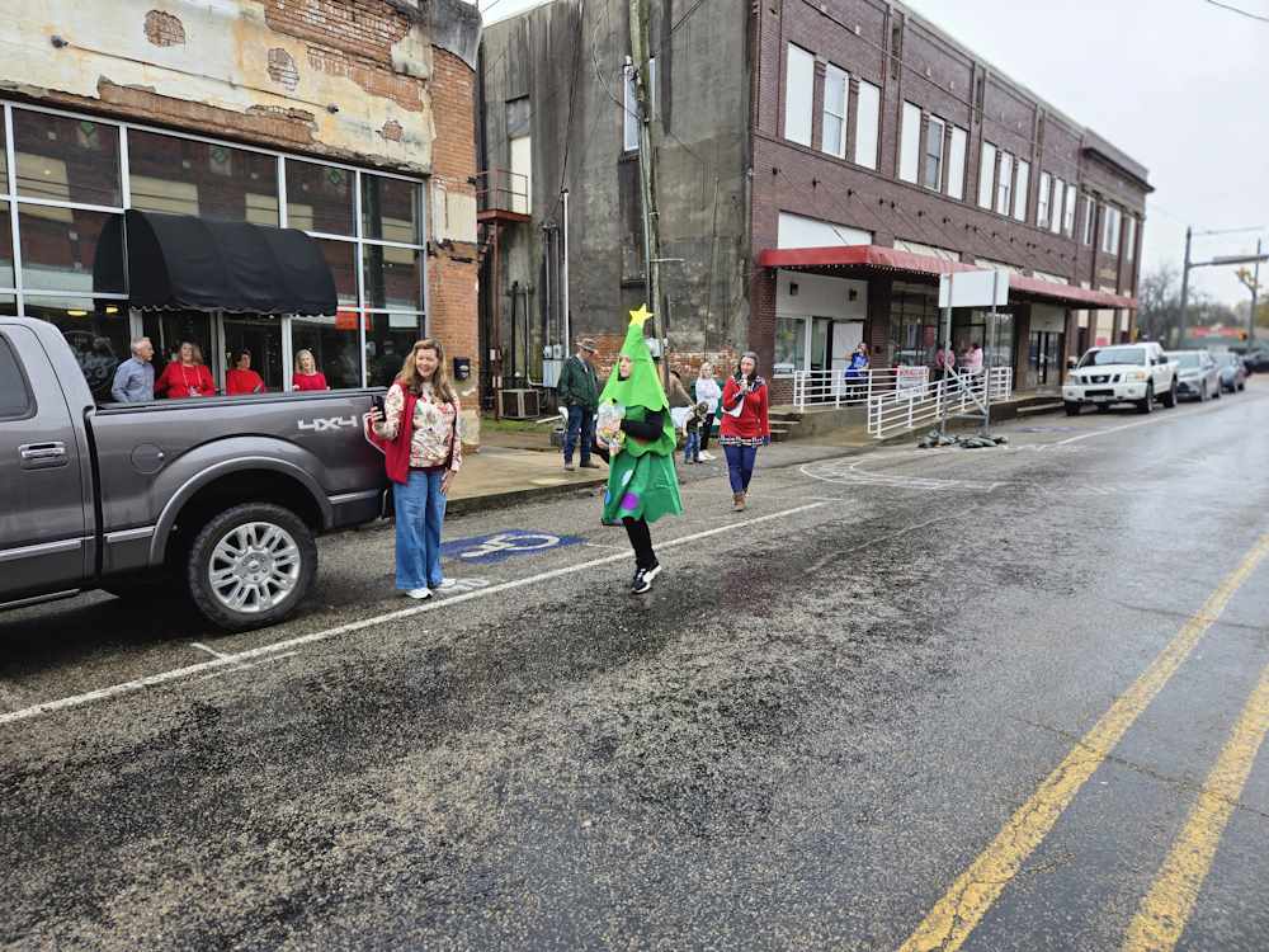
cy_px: 476
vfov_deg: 58.9
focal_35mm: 23
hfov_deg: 73.9
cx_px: 634
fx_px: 843
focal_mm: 5.4
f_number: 1.8
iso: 25
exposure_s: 1/180
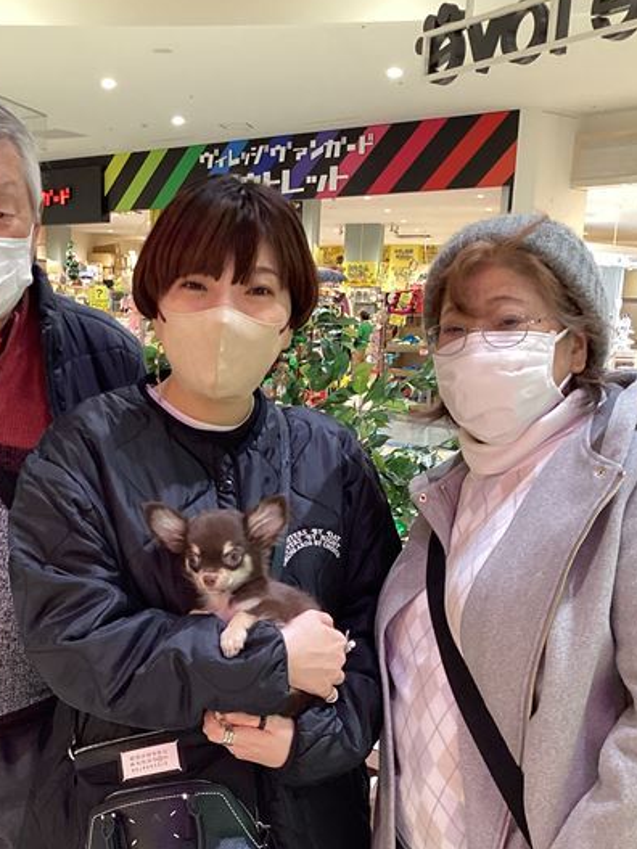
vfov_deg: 39.5
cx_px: 201
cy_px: 621
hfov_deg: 30.6
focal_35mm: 47
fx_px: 1153
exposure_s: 1/60
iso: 200
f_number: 2.4
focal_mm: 3.3
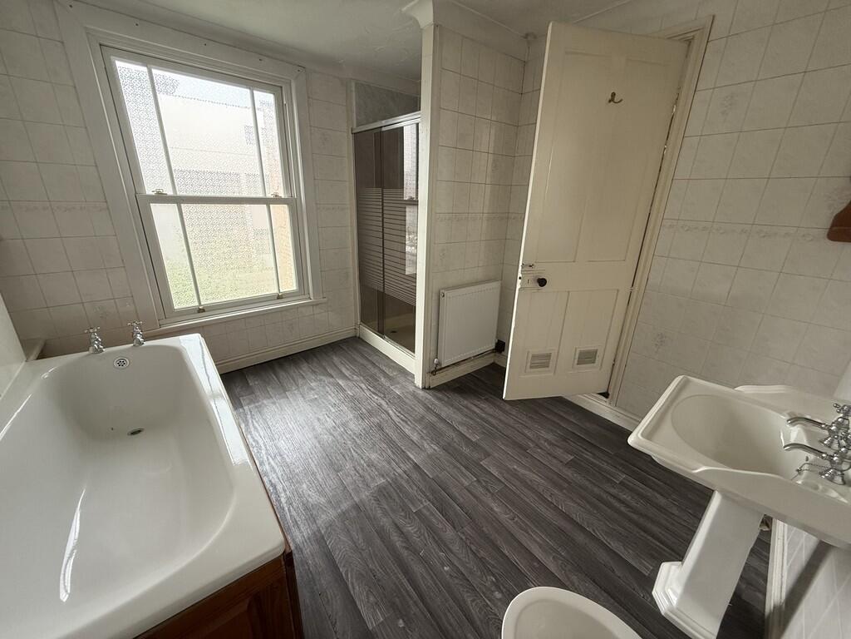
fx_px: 344
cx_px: 426
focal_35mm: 14
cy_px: 320
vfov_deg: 85.7
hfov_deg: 102.1
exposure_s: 1/99
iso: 160
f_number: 2.2
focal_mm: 2.22
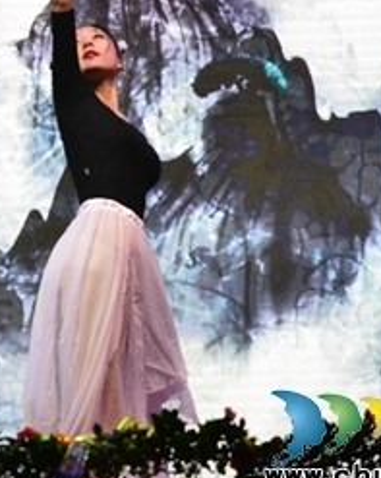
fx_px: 3601
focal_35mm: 255
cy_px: 112
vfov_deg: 7.6
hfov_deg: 6.0
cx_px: 2
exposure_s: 1/250
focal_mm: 70
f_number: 6.3
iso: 1000
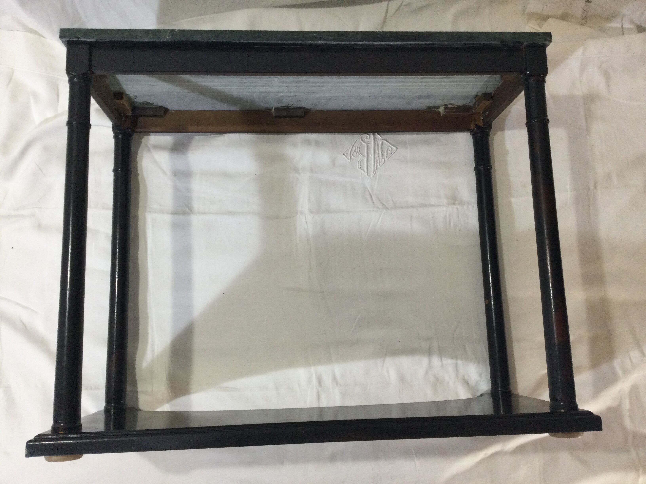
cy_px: 242
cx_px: 323
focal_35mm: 31
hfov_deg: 58.4
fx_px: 579
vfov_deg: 45.4
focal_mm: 3.3
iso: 50
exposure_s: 1/33
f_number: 2.4
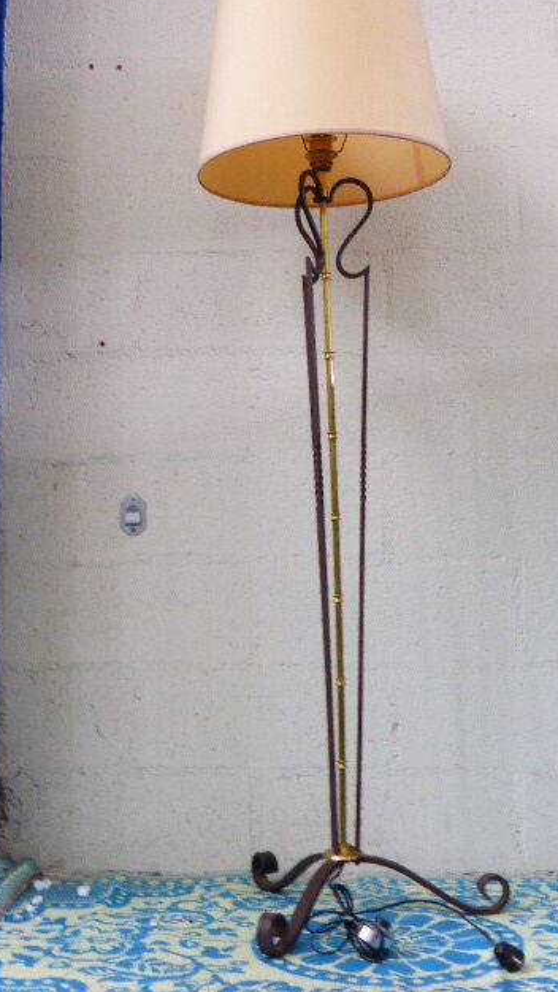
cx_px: 244
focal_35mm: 49
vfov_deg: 42.1
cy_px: 499
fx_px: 1289
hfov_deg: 24.4
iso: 400
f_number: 4.1
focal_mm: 7.9
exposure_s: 1/8
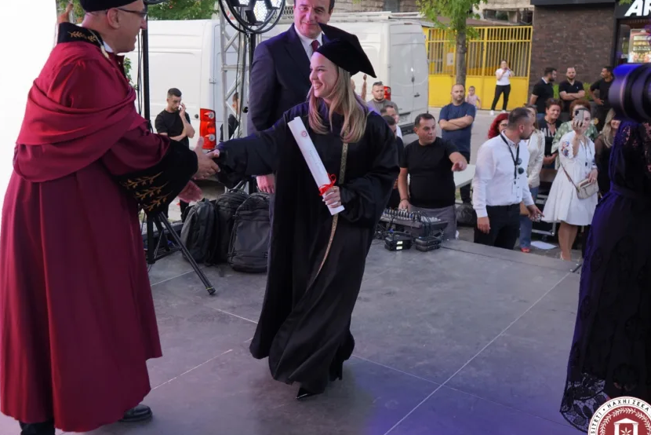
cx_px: 268
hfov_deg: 51.6
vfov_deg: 36.0
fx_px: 669
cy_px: 209
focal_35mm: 37
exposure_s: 1/160
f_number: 4
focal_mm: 30
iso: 500
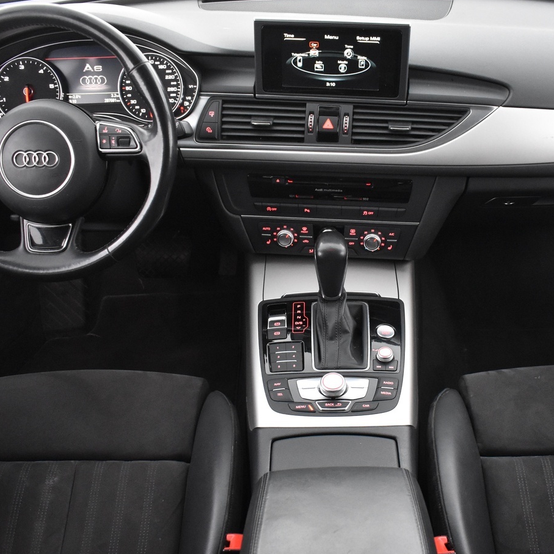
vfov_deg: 40.8
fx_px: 742
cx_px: 326
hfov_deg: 40.8
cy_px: 328
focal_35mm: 41
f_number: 3.5
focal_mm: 18
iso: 3200
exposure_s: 1/20
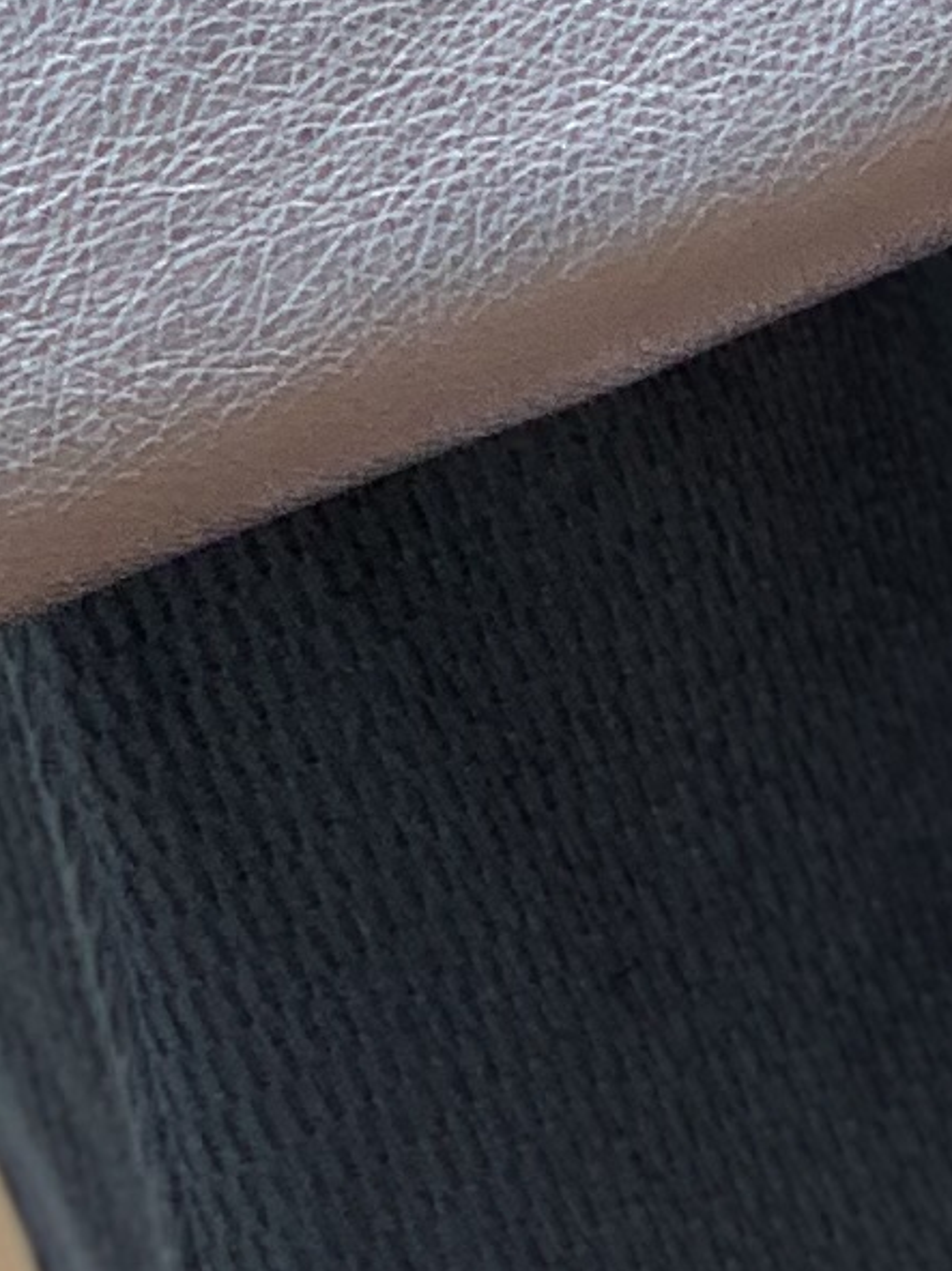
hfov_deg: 4.2
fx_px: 13022
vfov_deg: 5.5
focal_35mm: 355
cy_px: -1301
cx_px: 597
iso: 16
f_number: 2.4
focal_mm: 6
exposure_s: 1/199
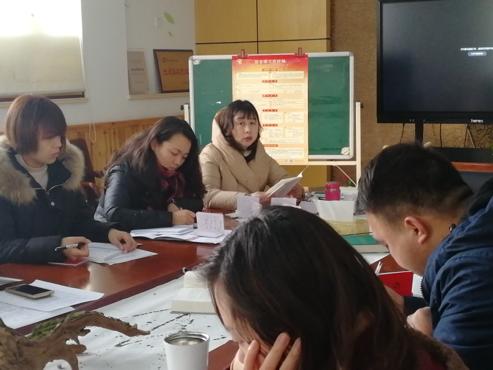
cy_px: 185
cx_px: 246
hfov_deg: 34.3
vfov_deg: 26.1
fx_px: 798
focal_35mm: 56
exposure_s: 1/50
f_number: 2.2
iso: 200
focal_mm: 3.95
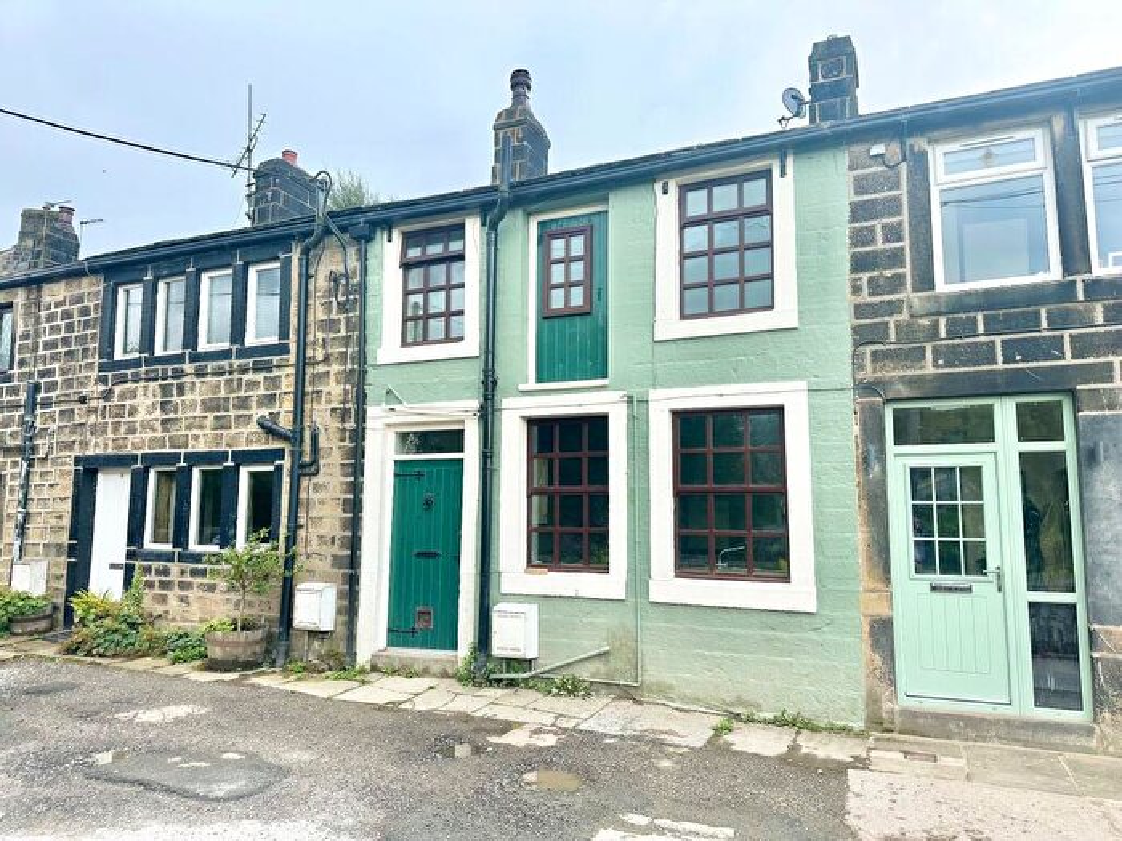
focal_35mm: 24
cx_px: 561
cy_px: 420
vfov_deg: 56.8
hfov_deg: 71.6
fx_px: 778
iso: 80
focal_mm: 6.86
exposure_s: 1/1062
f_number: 1.78
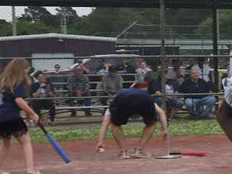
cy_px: 149
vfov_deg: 21.3
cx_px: 323
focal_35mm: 68
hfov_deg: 24.0
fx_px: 456
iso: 25
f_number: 1.8
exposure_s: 1/338
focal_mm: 5.4
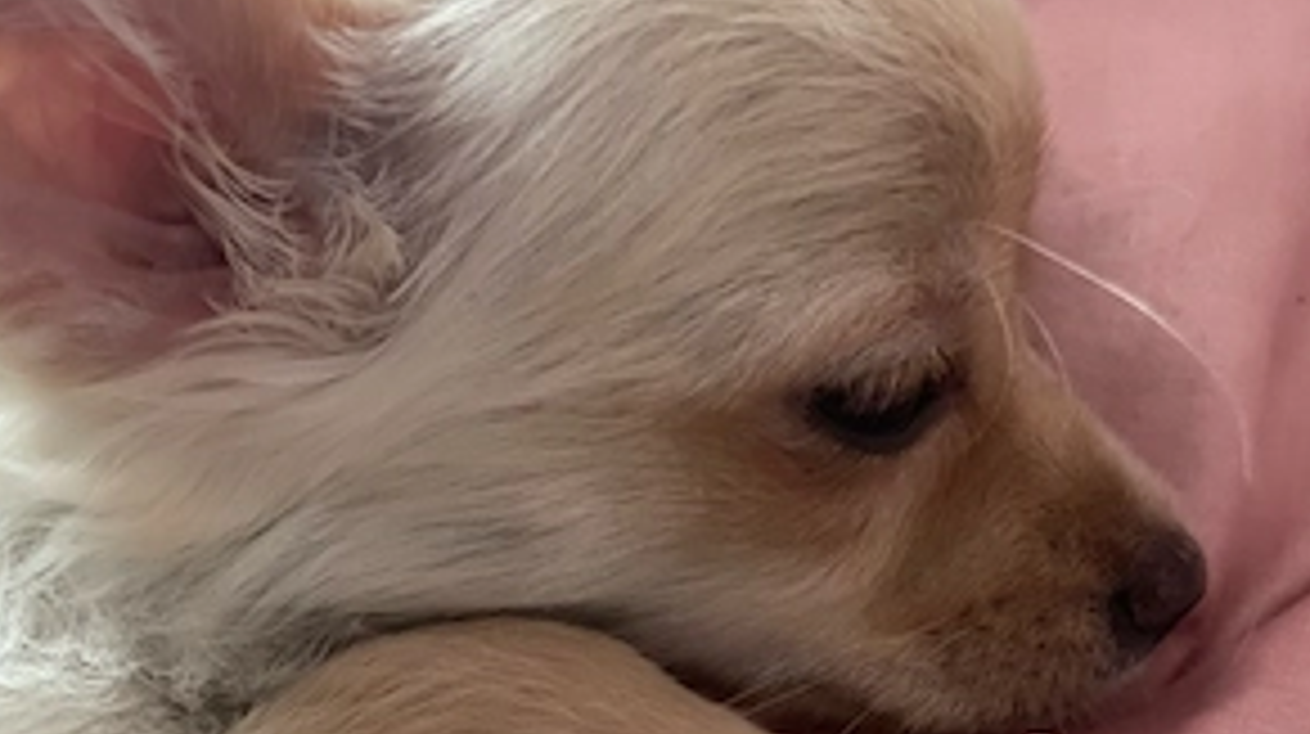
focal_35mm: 39
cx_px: 644
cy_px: 648
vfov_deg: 29.2
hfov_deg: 51.7
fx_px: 1353
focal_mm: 4.2
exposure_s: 1/30
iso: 640
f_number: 1.6
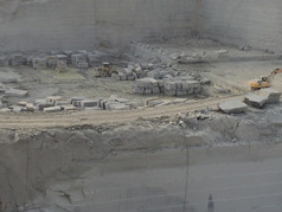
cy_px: 110
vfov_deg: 23.3
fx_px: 514
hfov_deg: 30.6
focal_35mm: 63
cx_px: 113
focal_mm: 4.12
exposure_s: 1/1325
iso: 32
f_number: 2.2
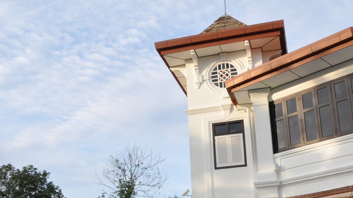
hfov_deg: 42.0
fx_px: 459
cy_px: 188
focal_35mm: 49
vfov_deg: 23.6
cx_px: 150
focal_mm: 18
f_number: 19
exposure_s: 1/250
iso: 2000
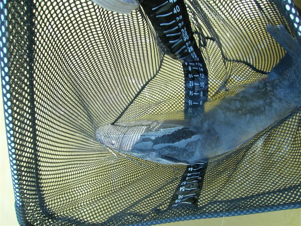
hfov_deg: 54.0
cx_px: 150
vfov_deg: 41.8
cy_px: 113
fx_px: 296
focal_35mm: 34
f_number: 4.9
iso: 50
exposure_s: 1/25
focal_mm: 5.7
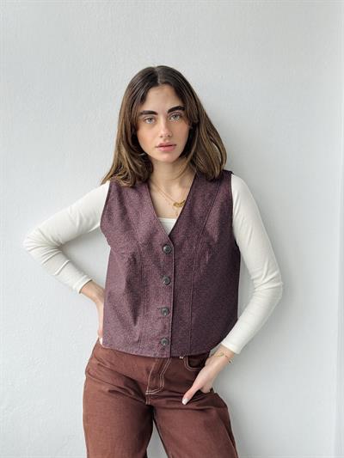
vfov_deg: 39.6
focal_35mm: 48
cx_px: 172
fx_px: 636
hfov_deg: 30.3
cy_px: 229
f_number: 1.78
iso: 50
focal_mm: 6.76
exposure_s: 1/187
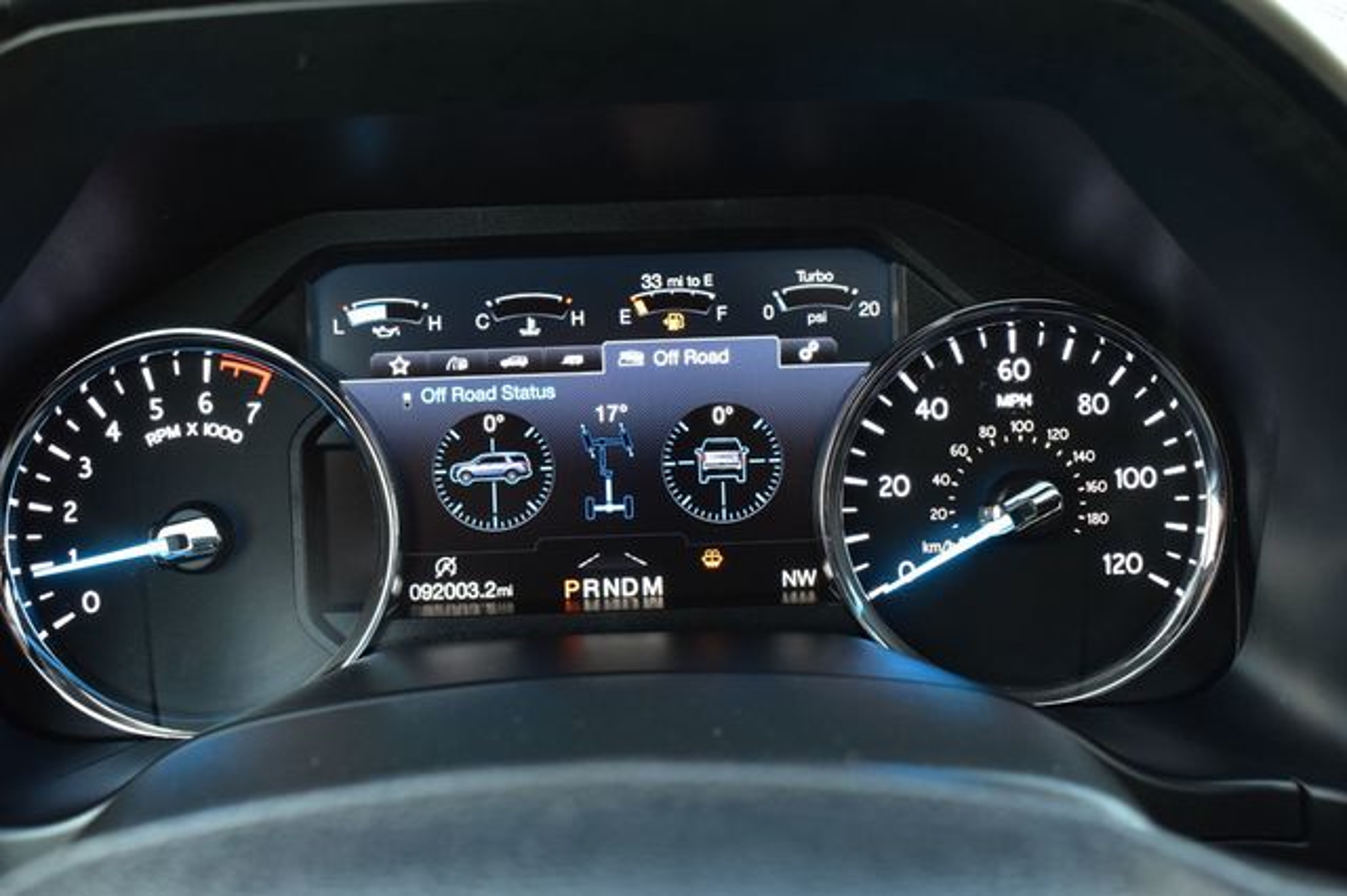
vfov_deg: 33.0
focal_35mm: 40
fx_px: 1515
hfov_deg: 47.9
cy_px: 448
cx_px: 674
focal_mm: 27
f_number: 6.3
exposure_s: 1/15
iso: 1250
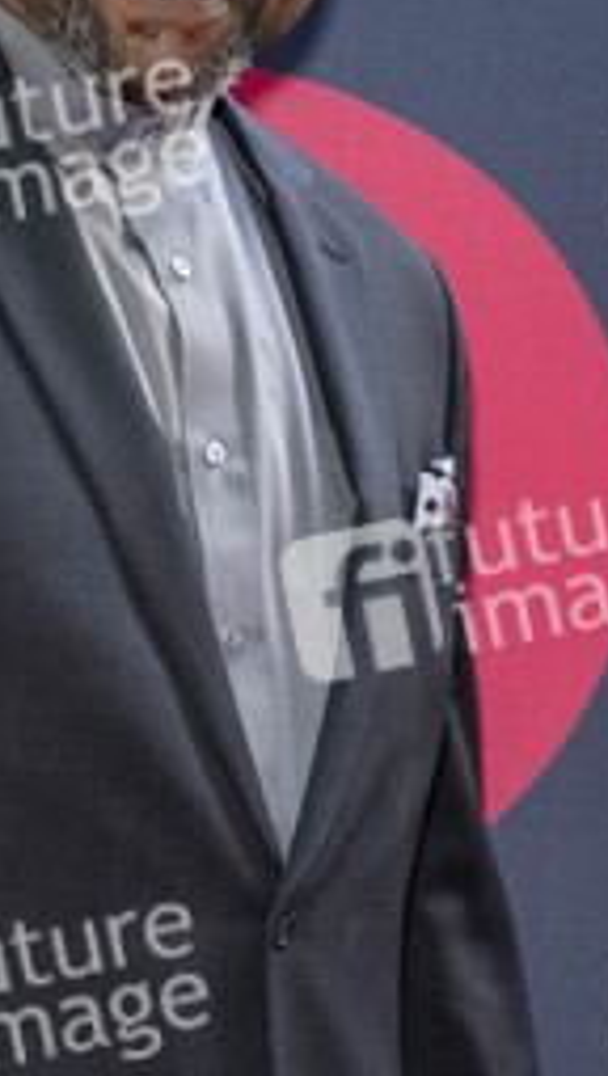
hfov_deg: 12.1
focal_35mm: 100
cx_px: 114
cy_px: 371
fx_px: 2858
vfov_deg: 21.3
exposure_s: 1/200
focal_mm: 61
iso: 800
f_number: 5.6
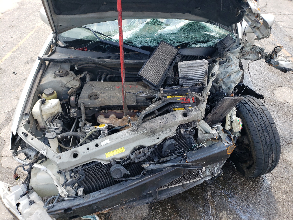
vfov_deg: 53.1
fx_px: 220
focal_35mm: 26
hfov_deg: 67.3
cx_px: 146
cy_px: 110
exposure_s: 1/526
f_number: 1.5
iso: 50
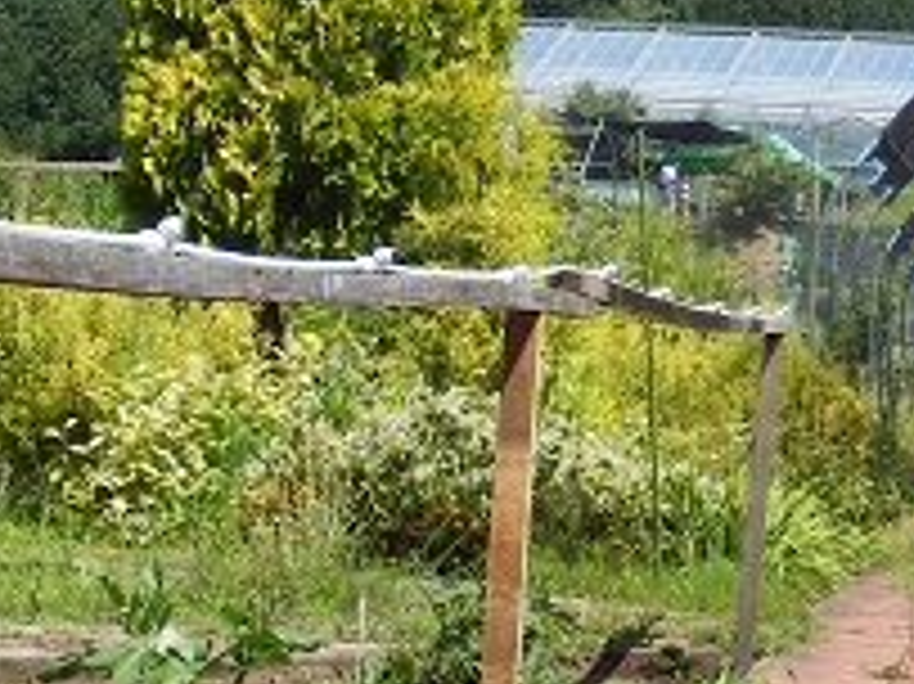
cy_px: 297
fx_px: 3615
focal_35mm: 137
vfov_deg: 10.8
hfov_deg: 14.3
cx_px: 221
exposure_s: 1/640
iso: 80
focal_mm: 6.6
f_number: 3.6
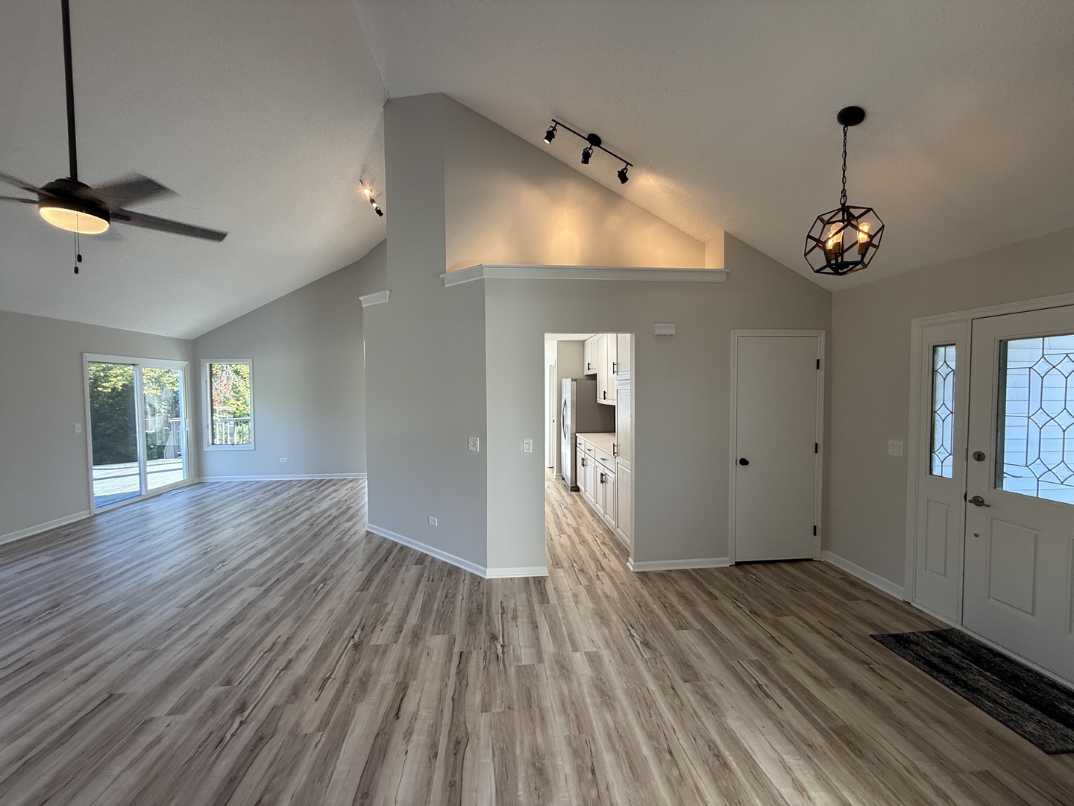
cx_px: 537
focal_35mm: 14
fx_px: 434
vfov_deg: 85.7
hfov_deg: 102.1
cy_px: 403
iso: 100
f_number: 2.2
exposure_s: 1/120
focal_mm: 2.22
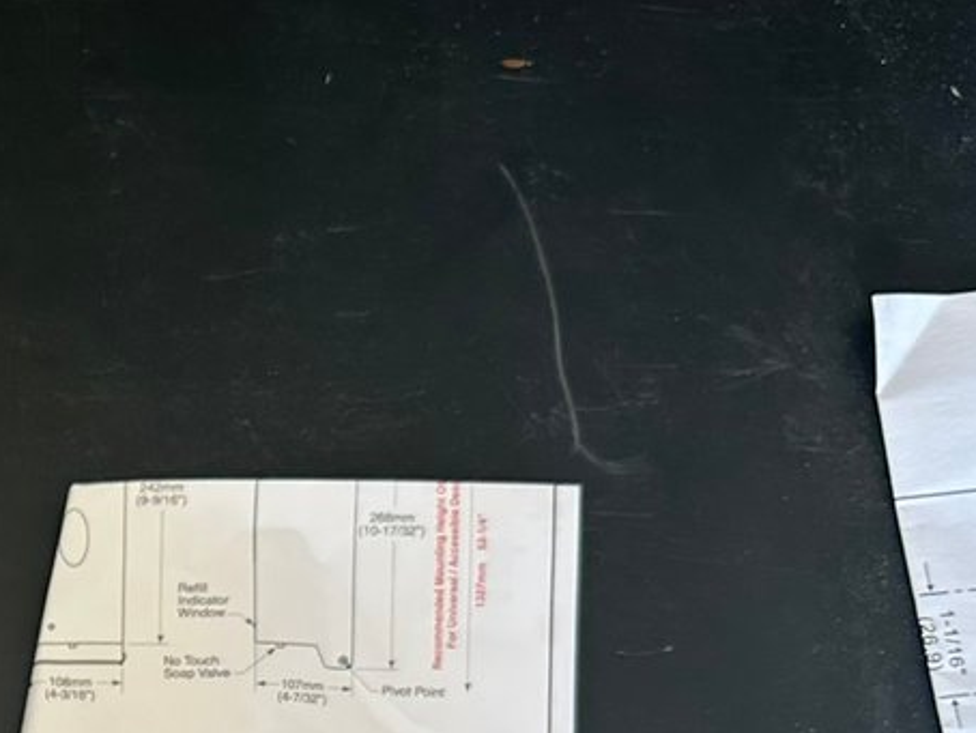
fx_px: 2257
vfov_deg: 17.1
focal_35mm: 80
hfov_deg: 21.8
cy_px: 1011
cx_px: -313
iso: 80
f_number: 1.78
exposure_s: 1/120
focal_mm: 6.86
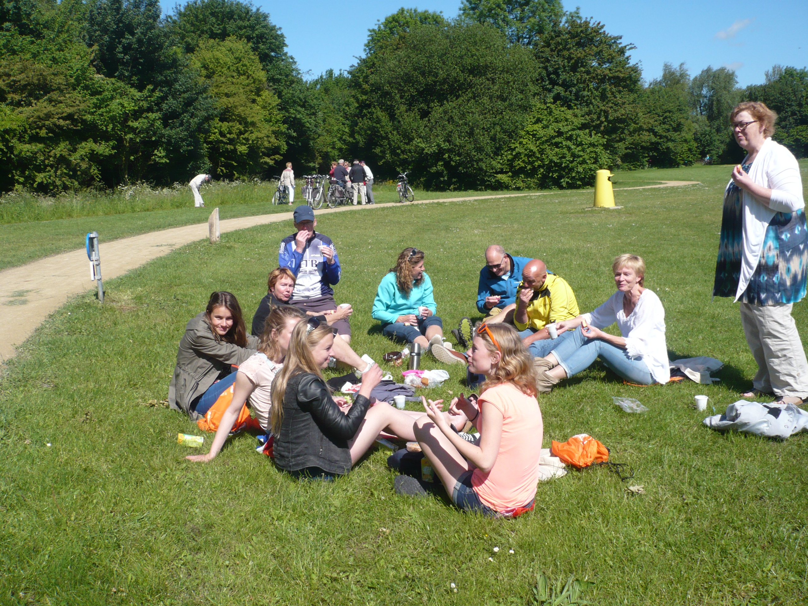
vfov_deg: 40.7
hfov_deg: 52.6
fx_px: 817
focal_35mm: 35
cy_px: 303
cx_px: 404
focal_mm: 5.8
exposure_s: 1/200
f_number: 8
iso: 100
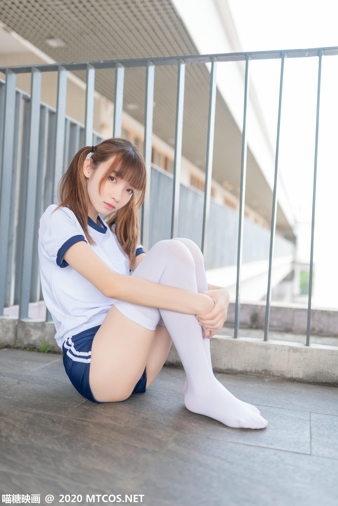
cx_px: 169
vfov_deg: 54.4
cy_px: 253
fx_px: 492
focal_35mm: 35
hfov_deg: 37.9
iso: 100
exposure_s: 1/400
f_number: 1.8
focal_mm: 35
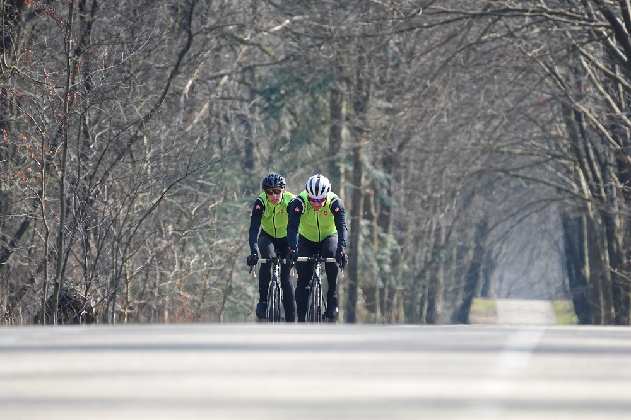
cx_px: 316
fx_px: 10513
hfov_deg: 3.4
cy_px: 210
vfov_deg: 2.3
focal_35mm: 600
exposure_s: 1/250
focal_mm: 220
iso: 200
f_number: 4
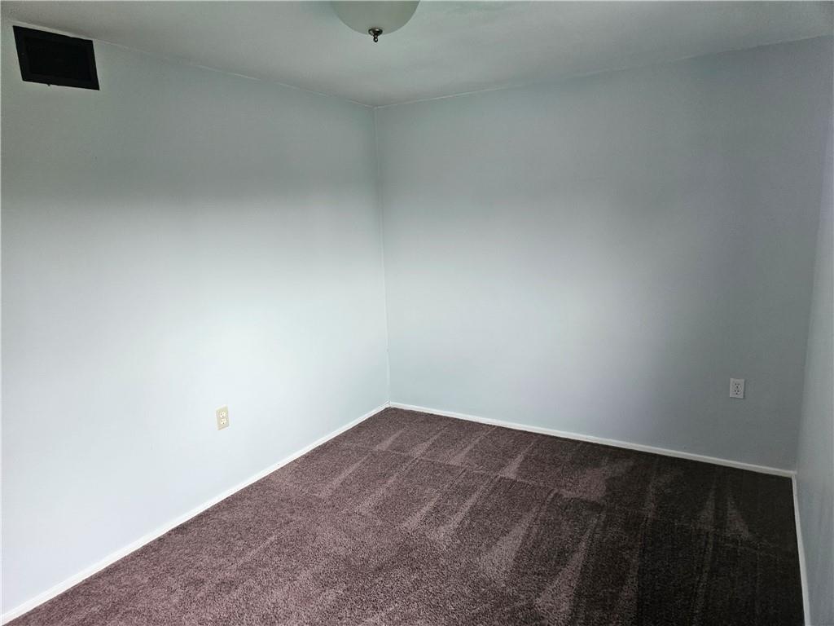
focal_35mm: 23
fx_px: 554
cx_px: 417
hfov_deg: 73.9
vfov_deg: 58.9
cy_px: 313
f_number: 1.8
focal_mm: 5.4
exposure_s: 1/207
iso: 200
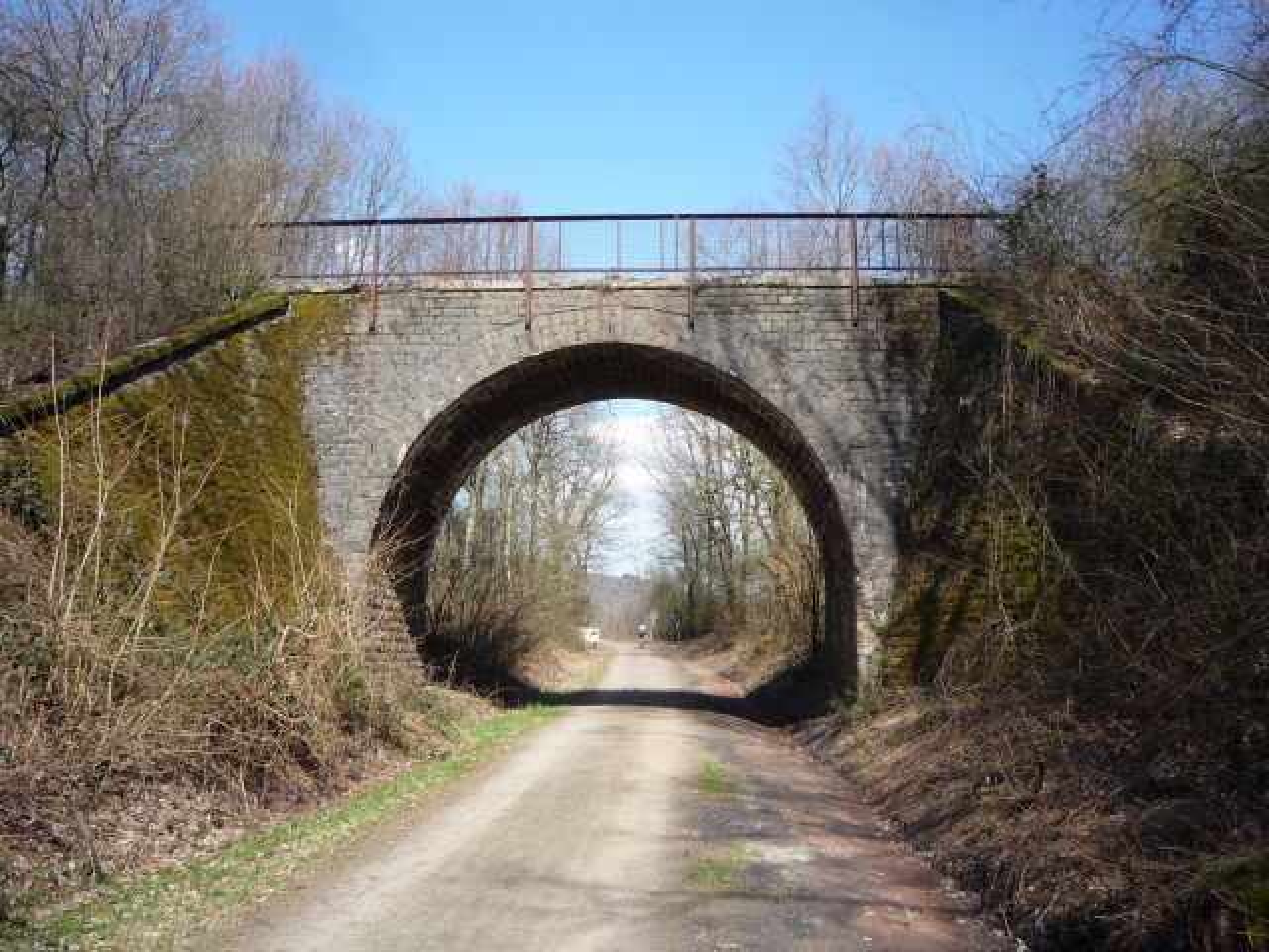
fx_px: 1173
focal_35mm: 32
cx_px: 634
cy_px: 476
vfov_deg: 44.2
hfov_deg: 56.8
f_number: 4
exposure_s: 1/400
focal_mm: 5.2
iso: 100
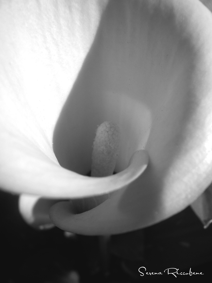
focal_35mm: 31
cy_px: 142
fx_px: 253
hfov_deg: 45.4
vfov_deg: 58.4
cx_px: 106
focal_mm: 5.45
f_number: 8.5
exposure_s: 1/320
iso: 100
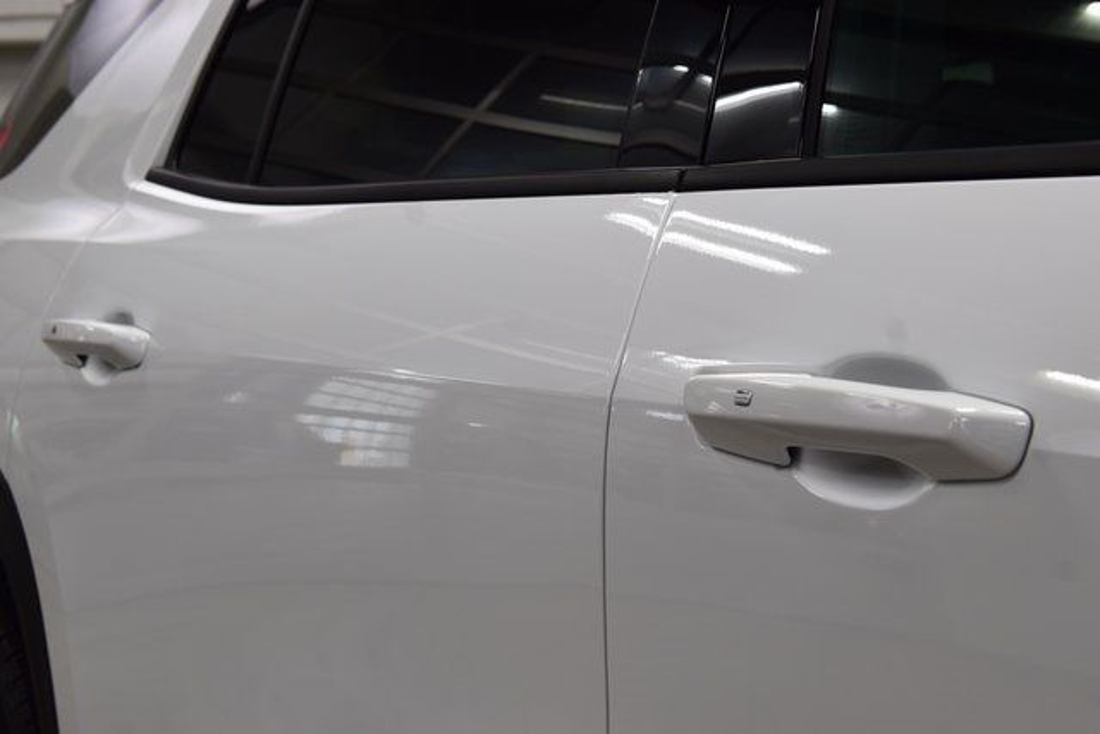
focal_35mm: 60
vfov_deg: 22.6
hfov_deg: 33.4
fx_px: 1834
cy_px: 367
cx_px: 550
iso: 400
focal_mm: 40
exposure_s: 1/30
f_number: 7.1
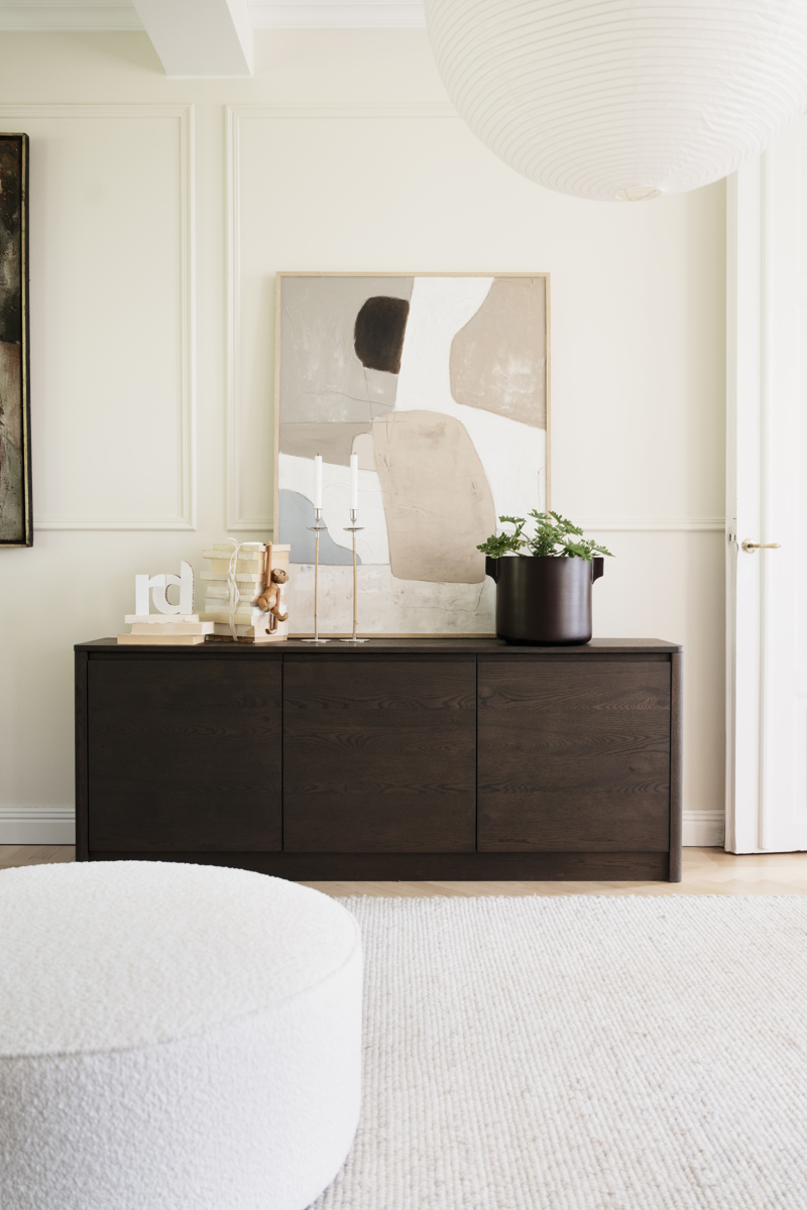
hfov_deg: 38.4
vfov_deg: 55.1
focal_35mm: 34
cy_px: 605
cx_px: 404
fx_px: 1160
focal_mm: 34.5
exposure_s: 1/40
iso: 250
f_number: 4
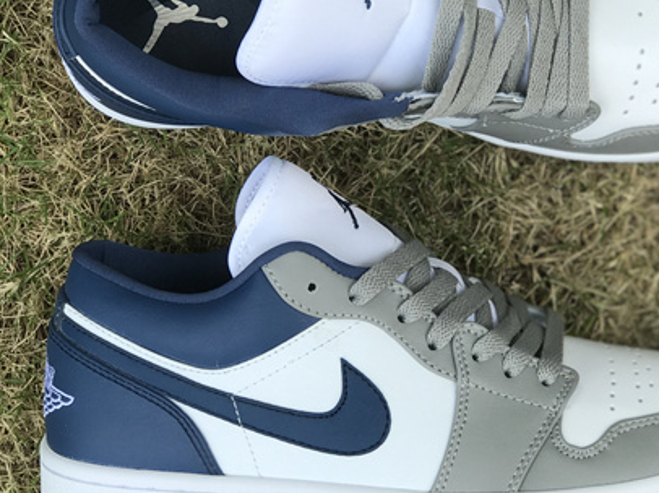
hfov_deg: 18.9
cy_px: 200
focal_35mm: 104
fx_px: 1979
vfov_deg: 14.2
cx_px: 411
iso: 20
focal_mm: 6.6
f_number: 2.8
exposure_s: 1/247
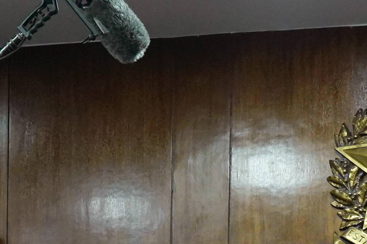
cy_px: 531
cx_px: 327
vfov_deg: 7.5
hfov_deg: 11.8
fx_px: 1763
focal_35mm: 173
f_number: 4
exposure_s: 1/160
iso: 2500
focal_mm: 35
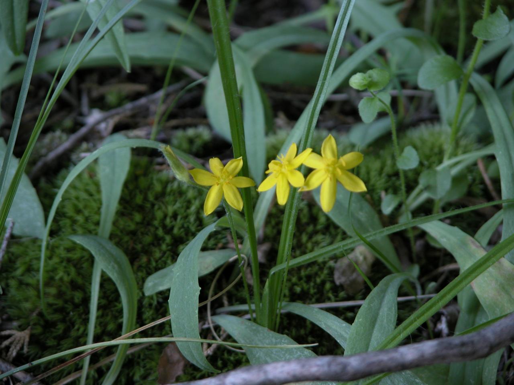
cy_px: 192
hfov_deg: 7.1
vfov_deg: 5.3
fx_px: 4158
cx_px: 257
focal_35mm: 280
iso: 100
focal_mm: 71.2
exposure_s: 1/15.8
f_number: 4.2
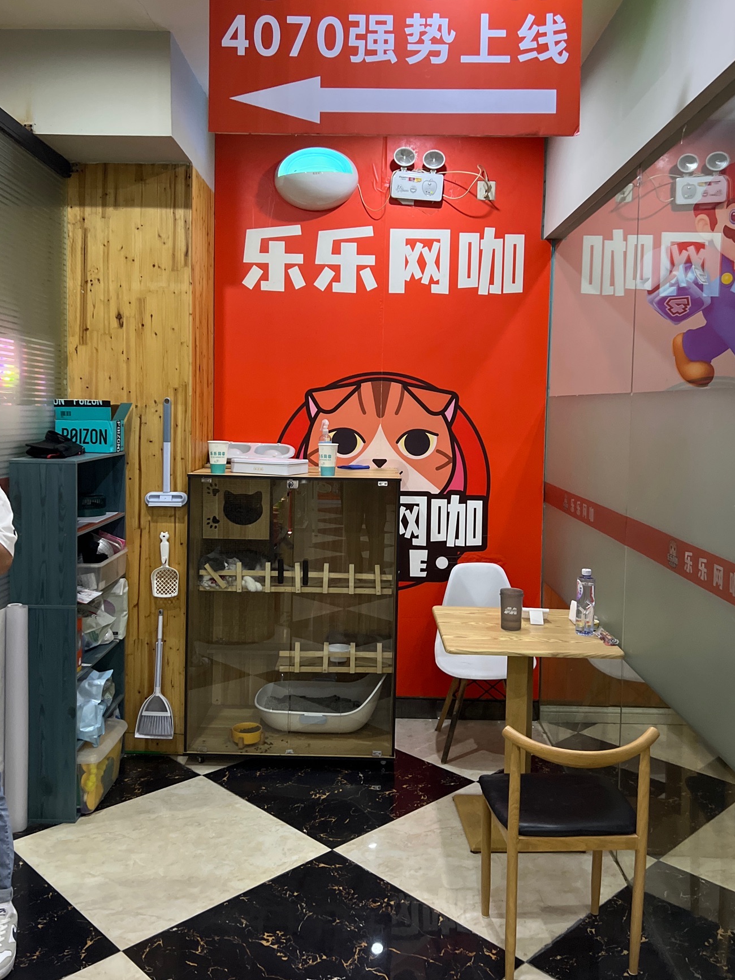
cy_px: 448
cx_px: 365
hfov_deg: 46.8
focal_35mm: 30
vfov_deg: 59.9
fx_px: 849
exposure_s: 1/50
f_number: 1.5
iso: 500
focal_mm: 5.7
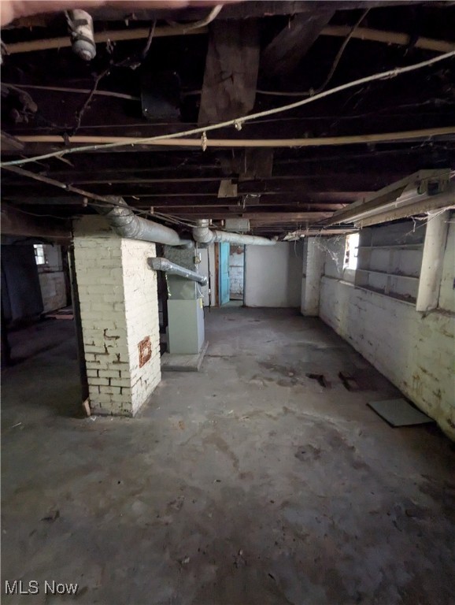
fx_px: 280
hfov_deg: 78.2
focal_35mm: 16
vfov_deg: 94.4
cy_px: 302
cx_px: 228
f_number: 2.2
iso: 2053
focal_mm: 2.35
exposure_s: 1/16.7
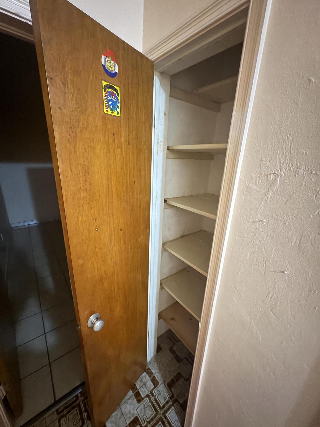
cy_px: 214
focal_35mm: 14
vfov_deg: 102.1
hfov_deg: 85.7
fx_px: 173
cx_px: 160
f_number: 2.2
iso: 1250
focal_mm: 2.22
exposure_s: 1/15
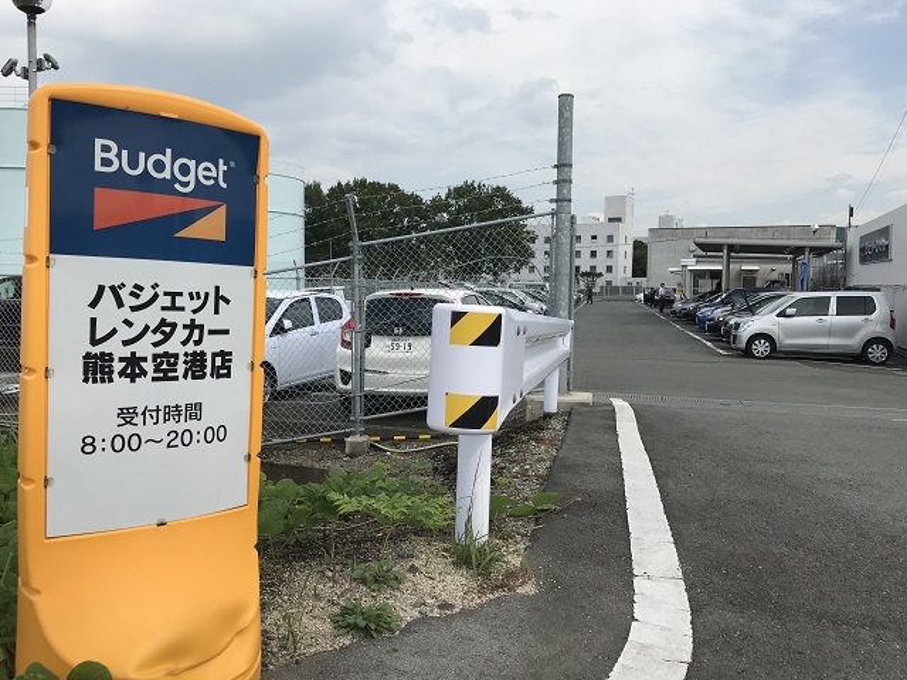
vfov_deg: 49.7
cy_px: 340
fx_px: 734
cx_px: 454
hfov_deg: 63.4
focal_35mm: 28
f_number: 1.8
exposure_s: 1/2336
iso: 20
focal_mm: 3.99
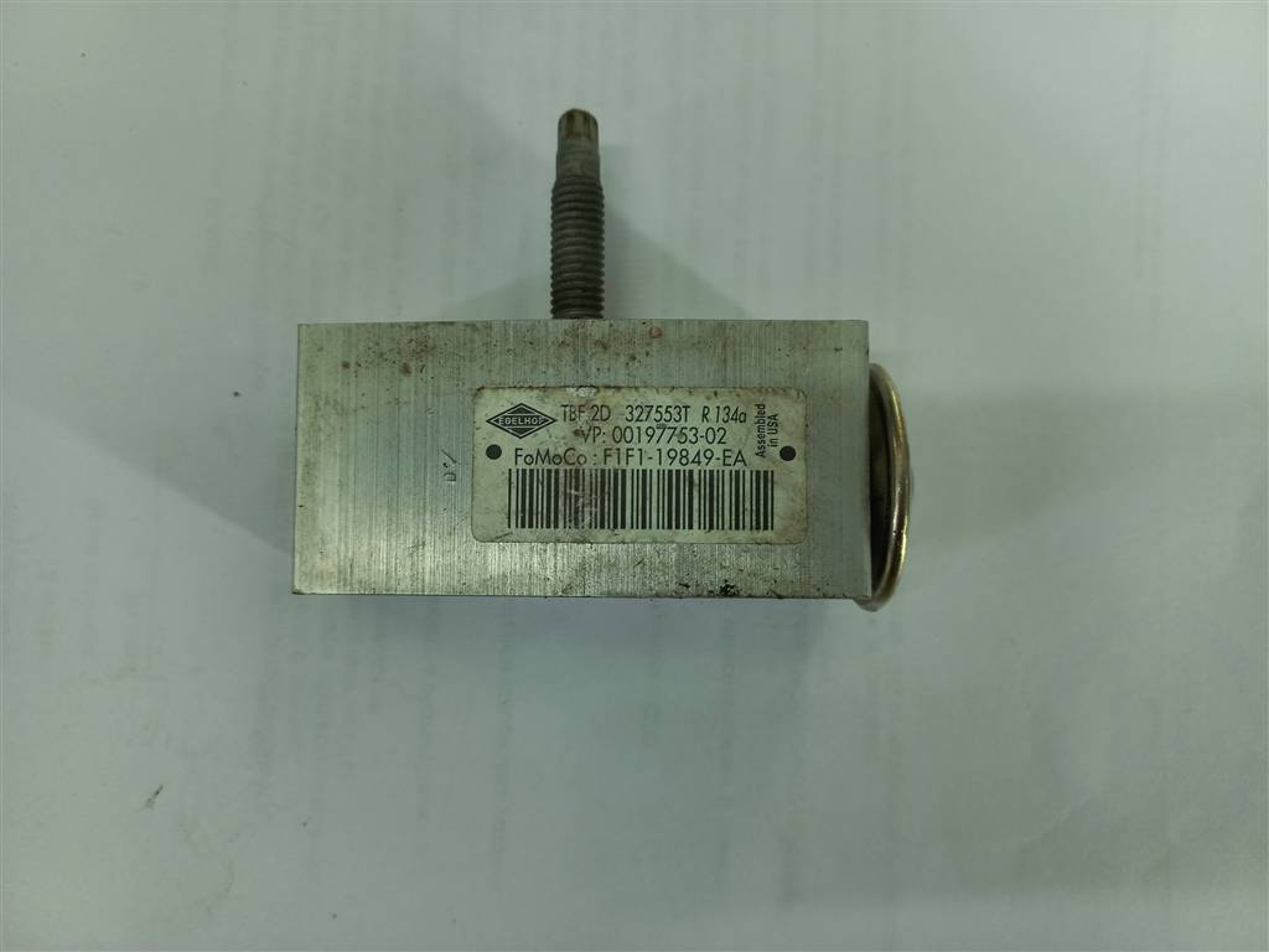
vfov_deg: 54.9
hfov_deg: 69.4
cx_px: 634
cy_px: 476
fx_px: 916
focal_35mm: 25
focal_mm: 4.6
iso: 32
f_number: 1.8
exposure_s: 1/50
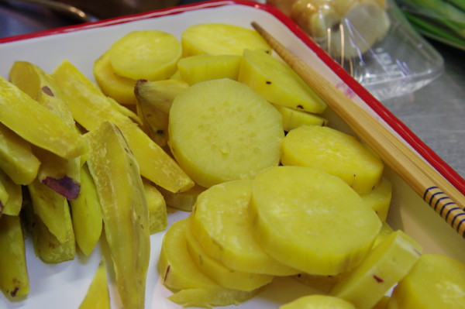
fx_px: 1058
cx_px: 232
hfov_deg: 24.8
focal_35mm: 82
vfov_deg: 16.6
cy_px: 154
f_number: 8
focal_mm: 55
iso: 400
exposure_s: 1/13
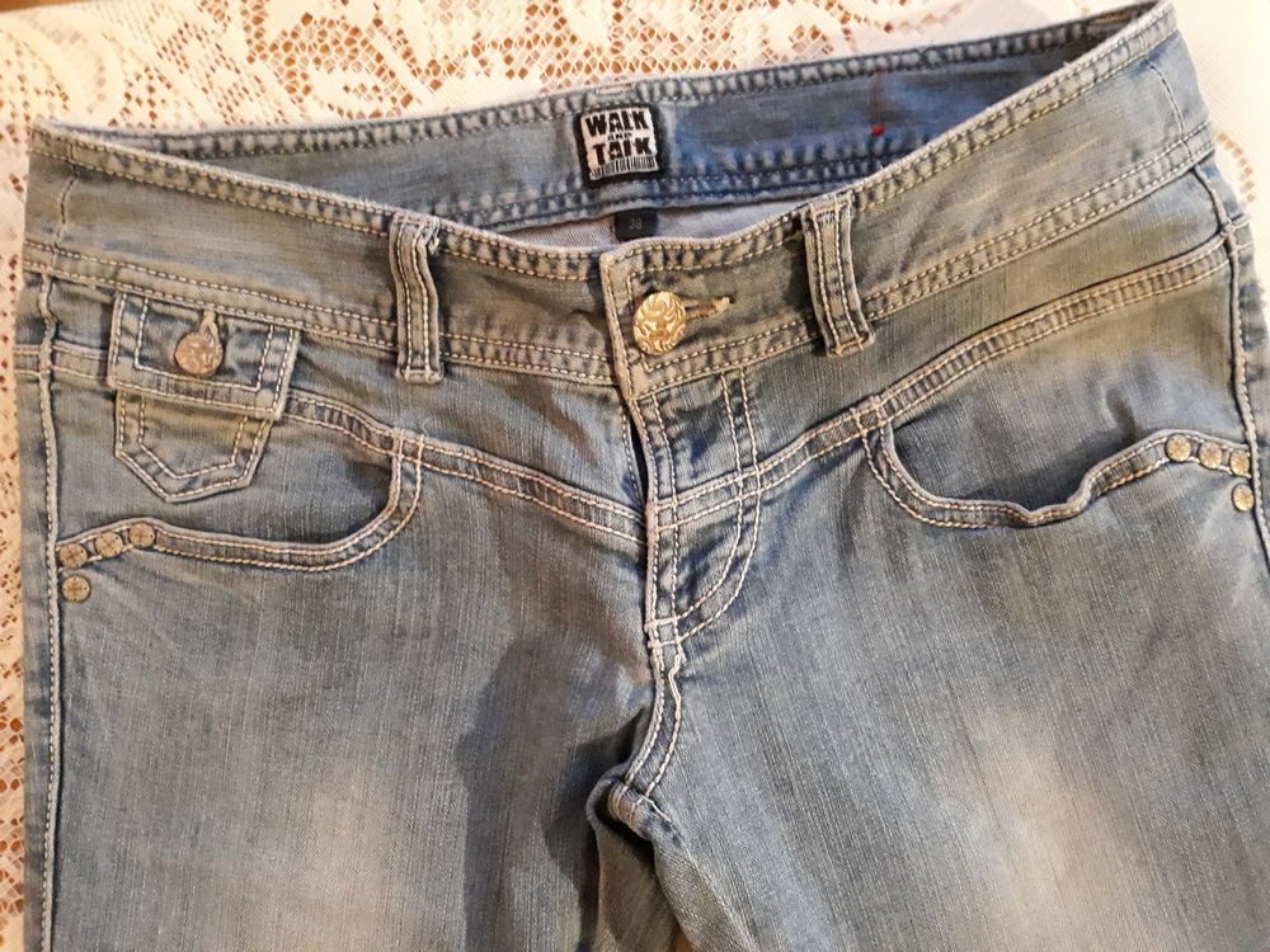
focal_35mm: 27
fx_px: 991
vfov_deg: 51.4
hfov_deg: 65.3
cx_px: 635
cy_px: 476
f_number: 1.7
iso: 800
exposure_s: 1/17
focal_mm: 3.71
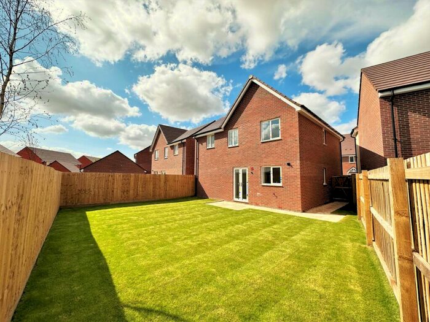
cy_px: 161
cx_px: 215
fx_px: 174
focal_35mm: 14
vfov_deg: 85.7
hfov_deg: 102.1
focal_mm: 2.22
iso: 50
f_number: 2.2
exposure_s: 1/2882
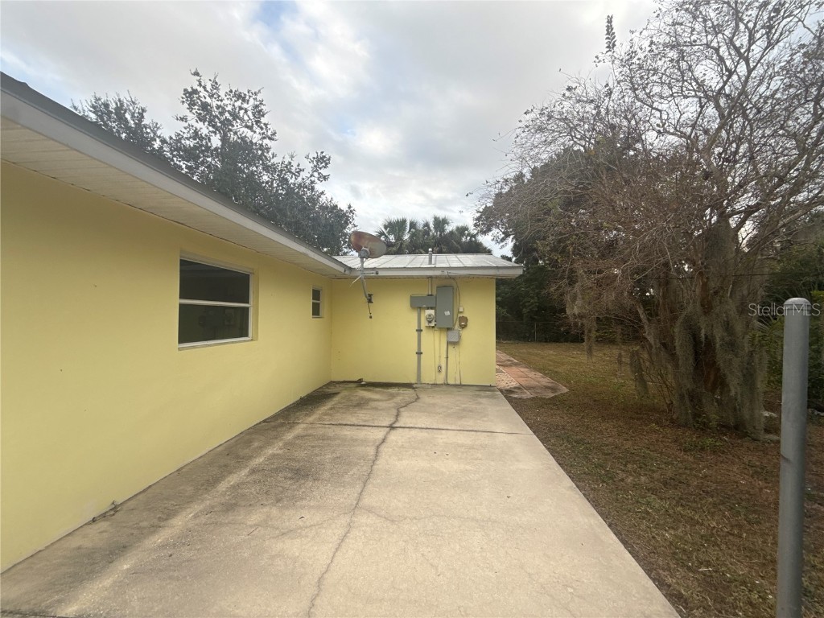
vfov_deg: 85.7
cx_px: 412
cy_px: 309
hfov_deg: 102.1
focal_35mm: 14
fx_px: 333
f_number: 2.2
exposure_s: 1/357
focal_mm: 2.22
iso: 50
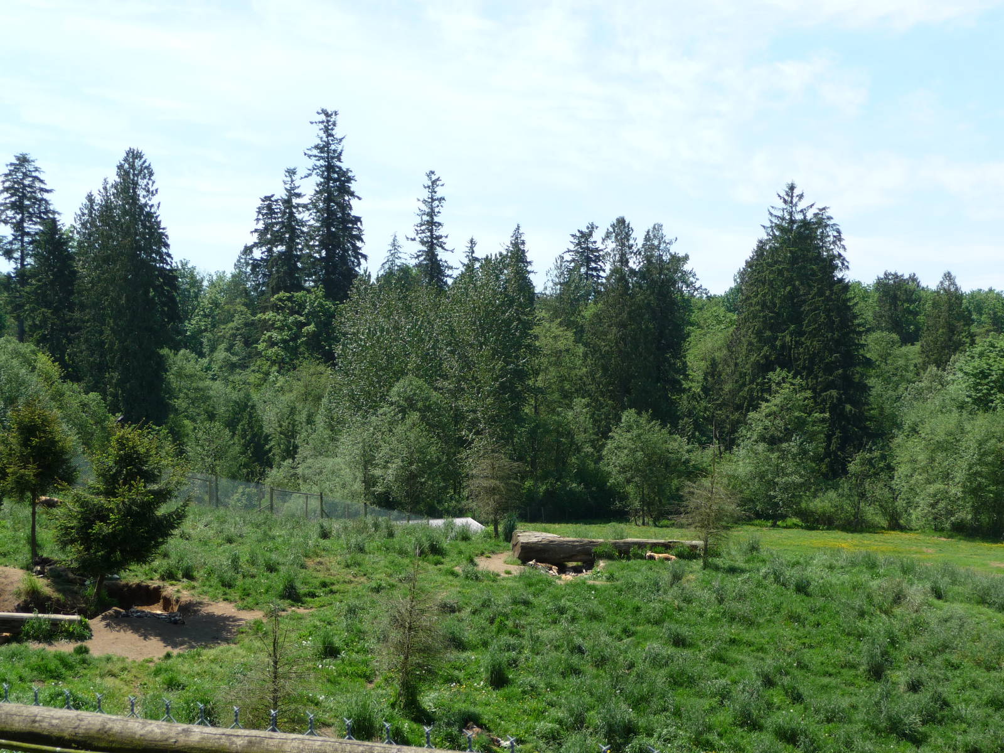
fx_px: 1798
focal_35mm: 62
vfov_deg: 23.7
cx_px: 502
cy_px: 376
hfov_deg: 31.2
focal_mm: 10.5
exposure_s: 1/400
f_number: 4.5
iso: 100
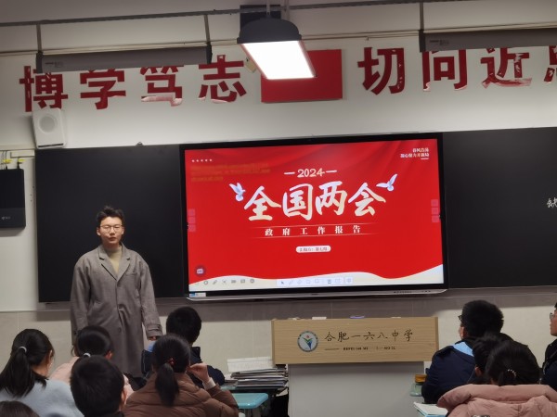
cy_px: 208
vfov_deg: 21.6
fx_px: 1094
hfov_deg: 28.6
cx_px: 278
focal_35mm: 68
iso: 50
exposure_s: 1/100
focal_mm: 6.71
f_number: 1.9
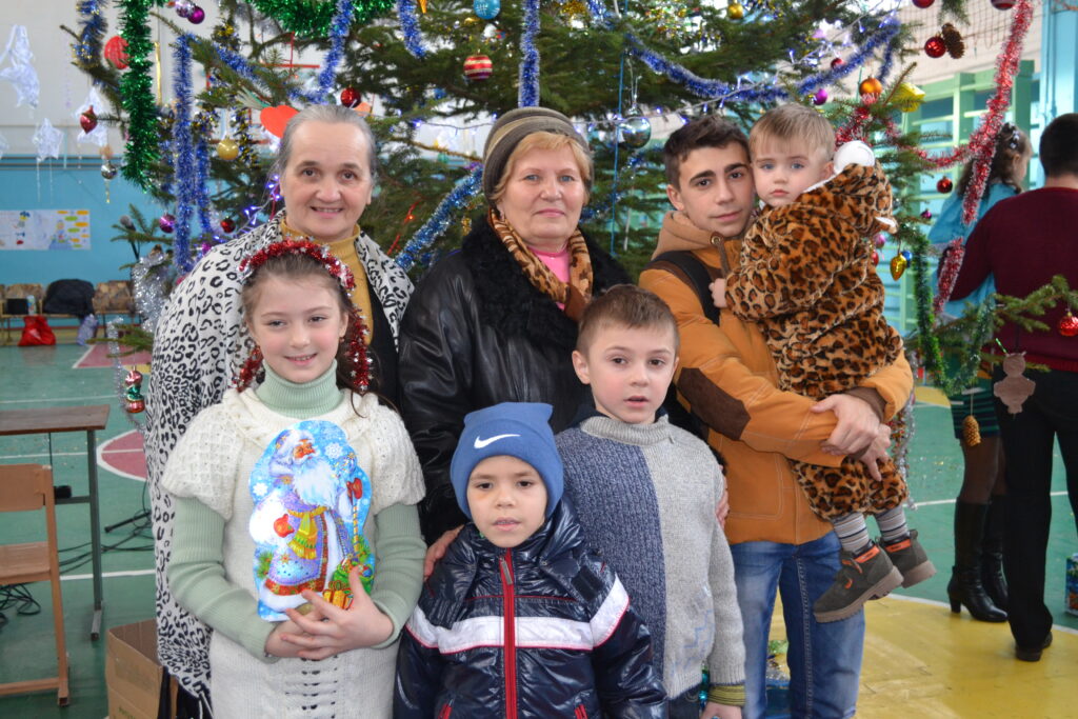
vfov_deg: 34.2
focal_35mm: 39
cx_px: 539
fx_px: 1168
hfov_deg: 49.5
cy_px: 360
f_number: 4.2
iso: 1100
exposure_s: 1/60
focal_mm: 26
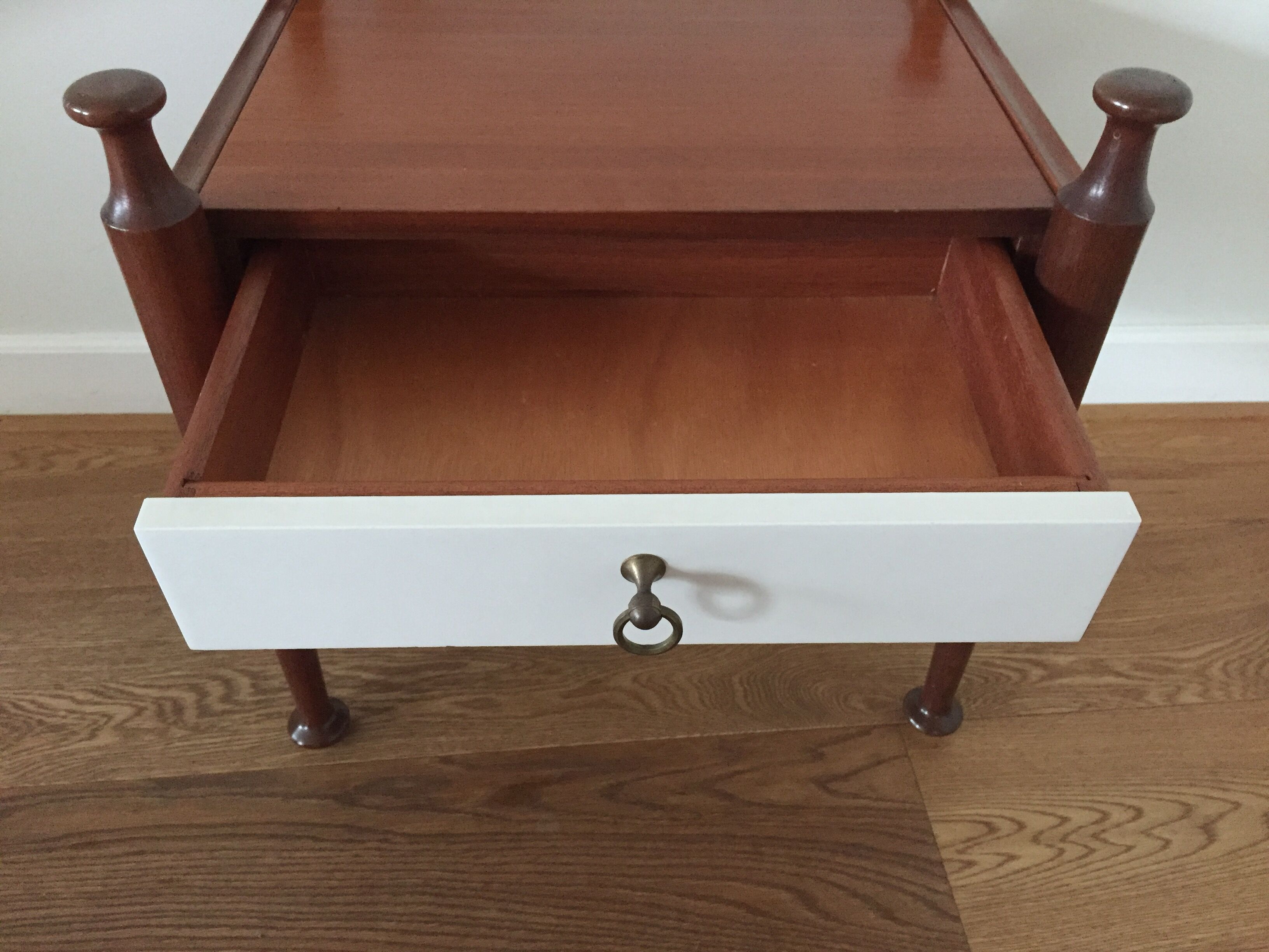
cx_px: 634
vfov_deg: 48.2
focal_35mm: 29
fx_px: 1063
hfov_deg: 61.7
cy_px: 476
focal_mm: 4.15
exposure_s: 1/25
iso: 250
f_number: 2.2
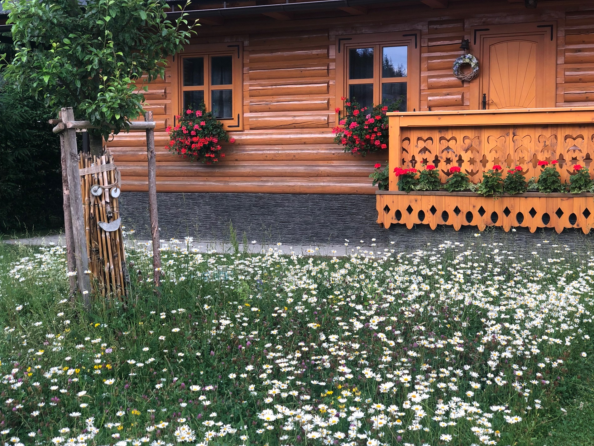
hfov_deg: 34.9
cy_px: 231
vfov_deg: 26.6
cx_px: 300
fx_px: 944
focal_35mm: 55
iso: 16
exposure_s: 1/60
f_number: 2.4
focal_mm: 6
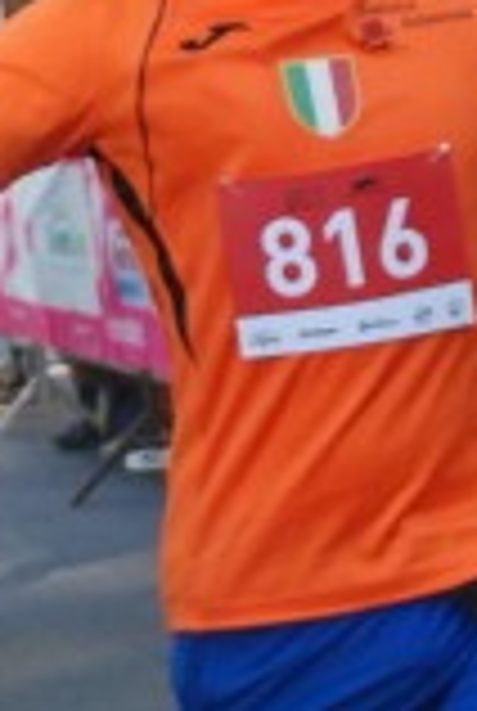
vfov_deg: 4.8
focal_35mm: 428
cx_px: 767
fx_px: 8467
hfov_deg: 3.2
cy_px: 504
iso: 1000
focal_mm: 75
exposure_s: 1/250
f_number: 5.6
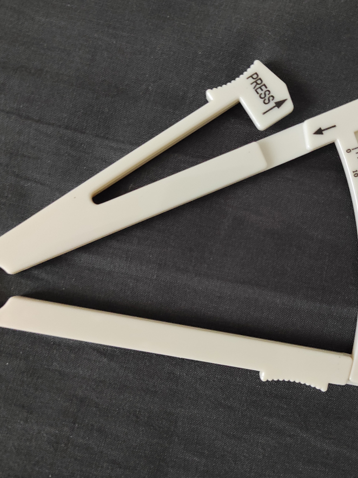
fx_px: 469
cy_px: 235
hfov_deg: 41.3
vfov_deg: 53.9
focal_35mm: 34
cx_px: 239
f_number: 1.89
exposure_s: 1/25
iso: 1151
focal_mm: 5.43
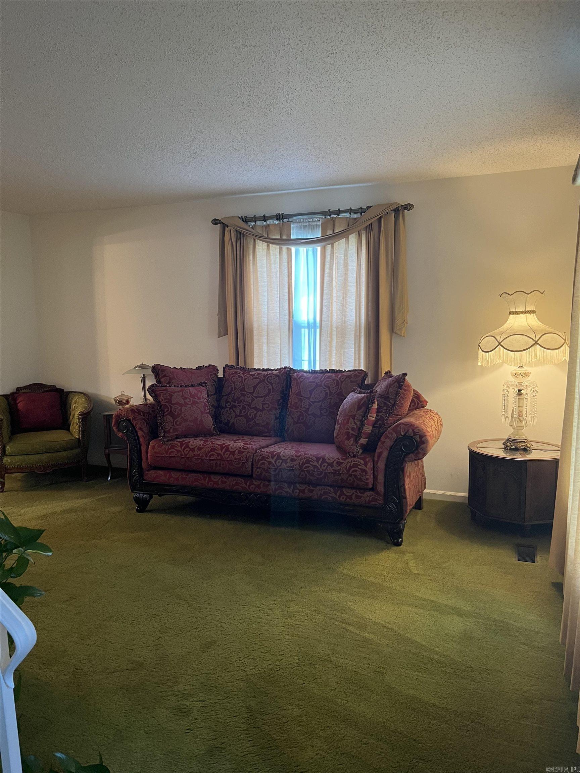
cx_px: 290
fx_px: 581
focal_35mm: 26
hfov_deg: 53.1
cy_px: 386
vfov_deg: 67.3
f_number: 1.6
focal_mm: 5.1
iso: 320
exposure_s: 1/60
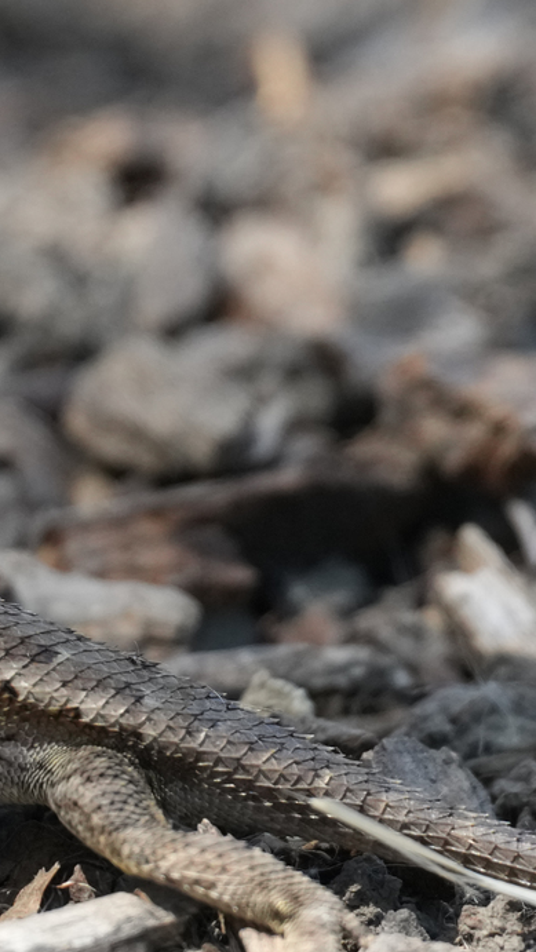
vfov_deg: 1.1
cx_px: -181
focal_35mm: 1964
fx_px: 49594
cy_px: 555
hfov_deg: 0.6
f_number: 5.6
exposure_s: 1/2000
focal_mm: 600
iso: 2000
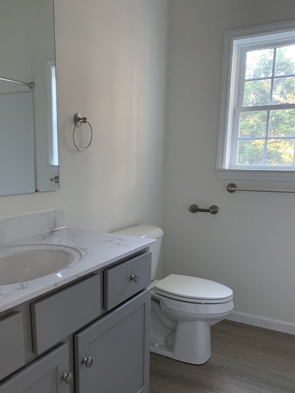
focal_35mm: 32
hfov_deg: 43.9
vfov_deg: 56.3
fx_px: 364
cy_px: 237
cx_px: 114
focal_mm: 4.25
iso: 500
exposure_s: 1/30
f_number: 1.8
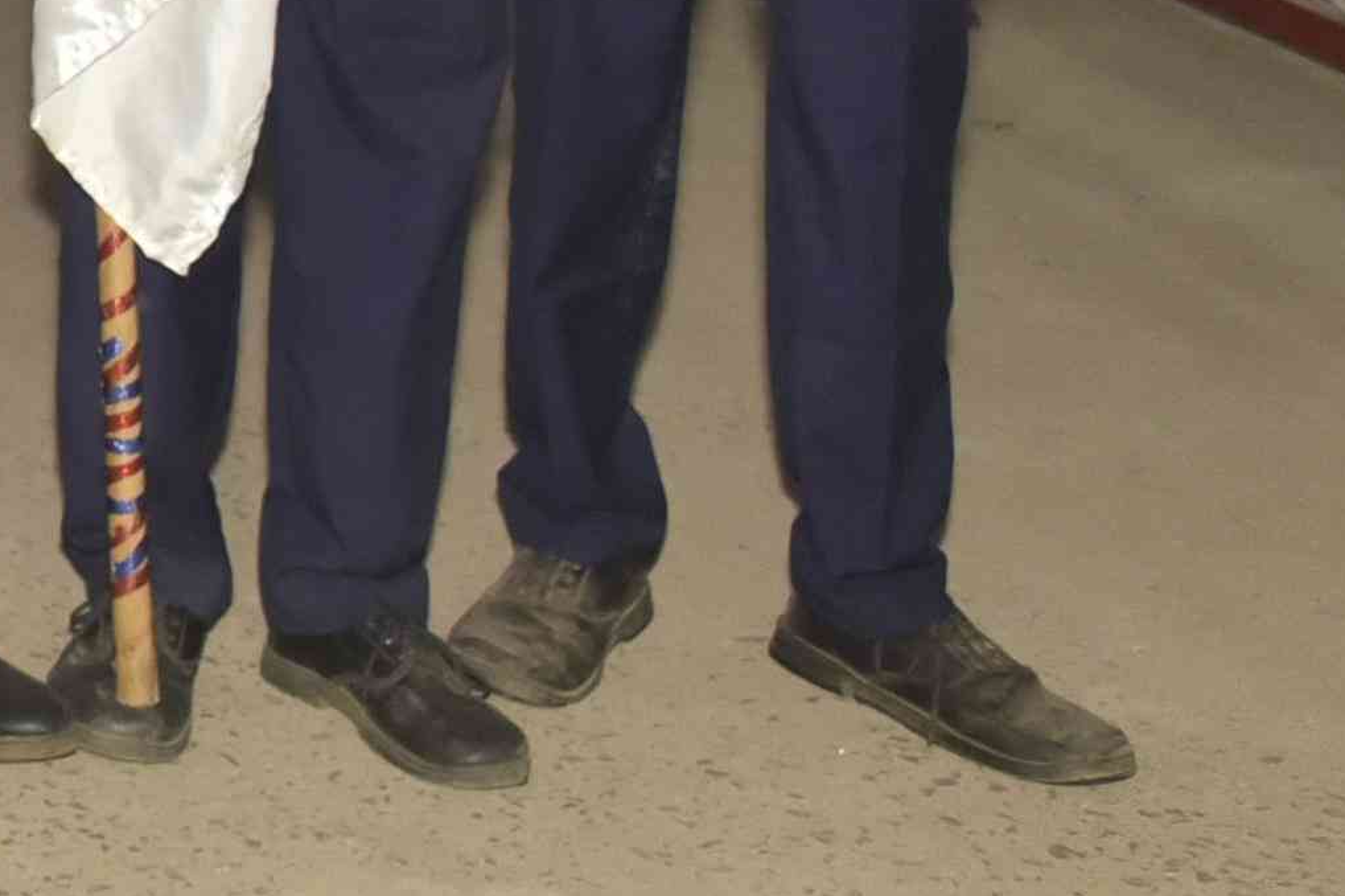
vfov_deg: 9.8
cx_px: -1428
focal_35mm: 133
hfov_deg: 13.1
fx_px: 4967
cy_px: -707
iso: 1000
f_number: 5
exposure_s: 1/125
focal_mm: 30
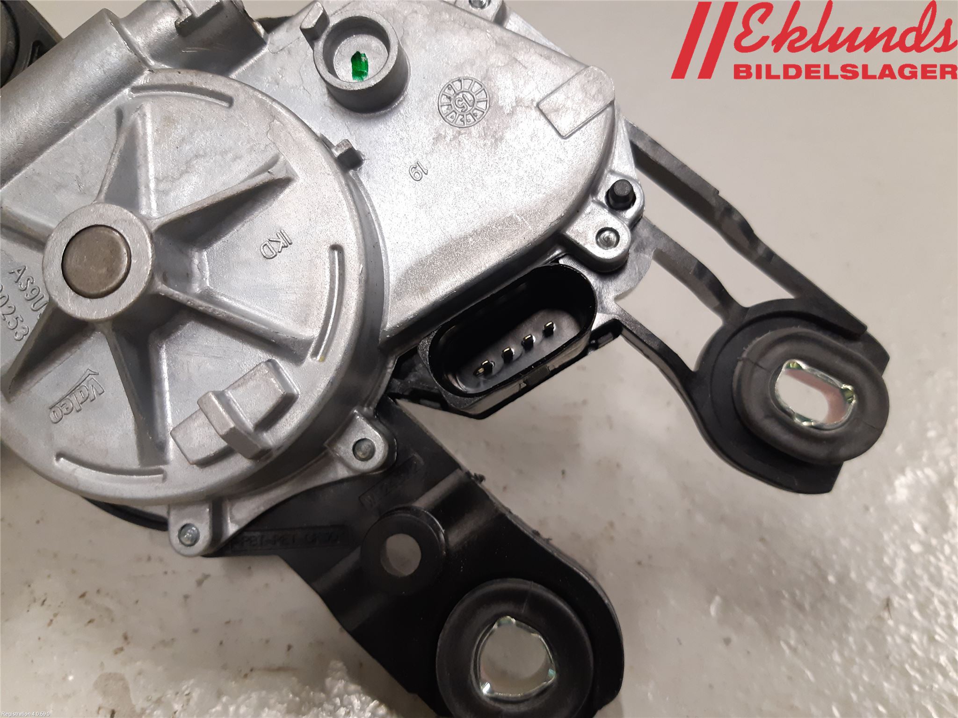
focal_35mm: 26
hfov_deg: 67.3
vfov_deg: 53.1
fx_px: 720
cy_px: 359
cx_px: 479
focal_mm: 3.93
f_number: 1.7
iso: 200
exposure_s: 1/50
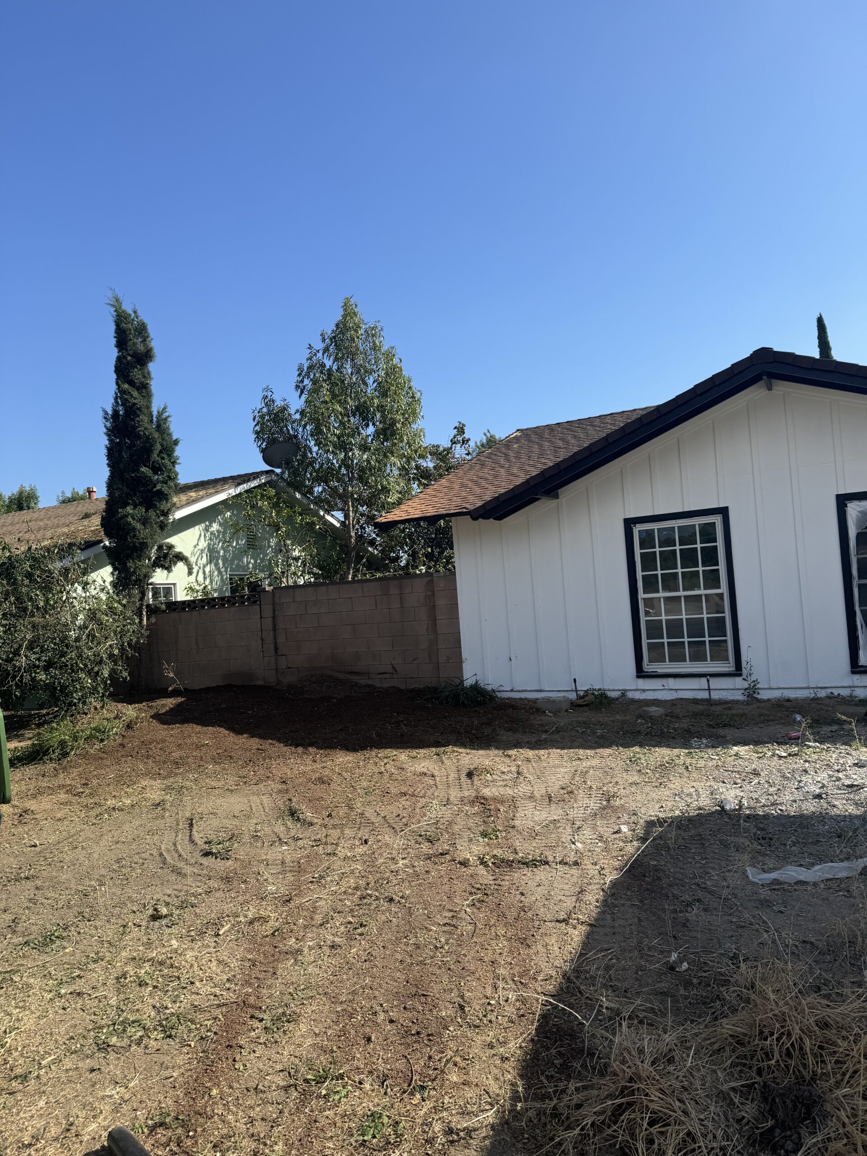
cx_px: 434
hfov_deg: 56.8
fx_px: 801
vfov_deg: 71.6
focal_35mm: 24
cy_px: 578
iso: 80
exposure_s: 1/3597
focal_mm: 6.76
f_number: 1.78
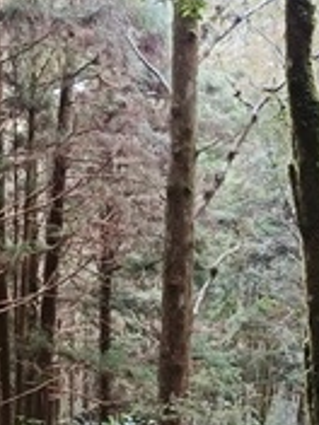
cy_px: 350
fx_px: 1044
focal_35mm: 85
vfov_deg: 22.7
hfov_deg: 16.5
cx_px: -87
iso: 320
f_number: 1.8
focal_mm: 4.6
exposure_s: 1/39
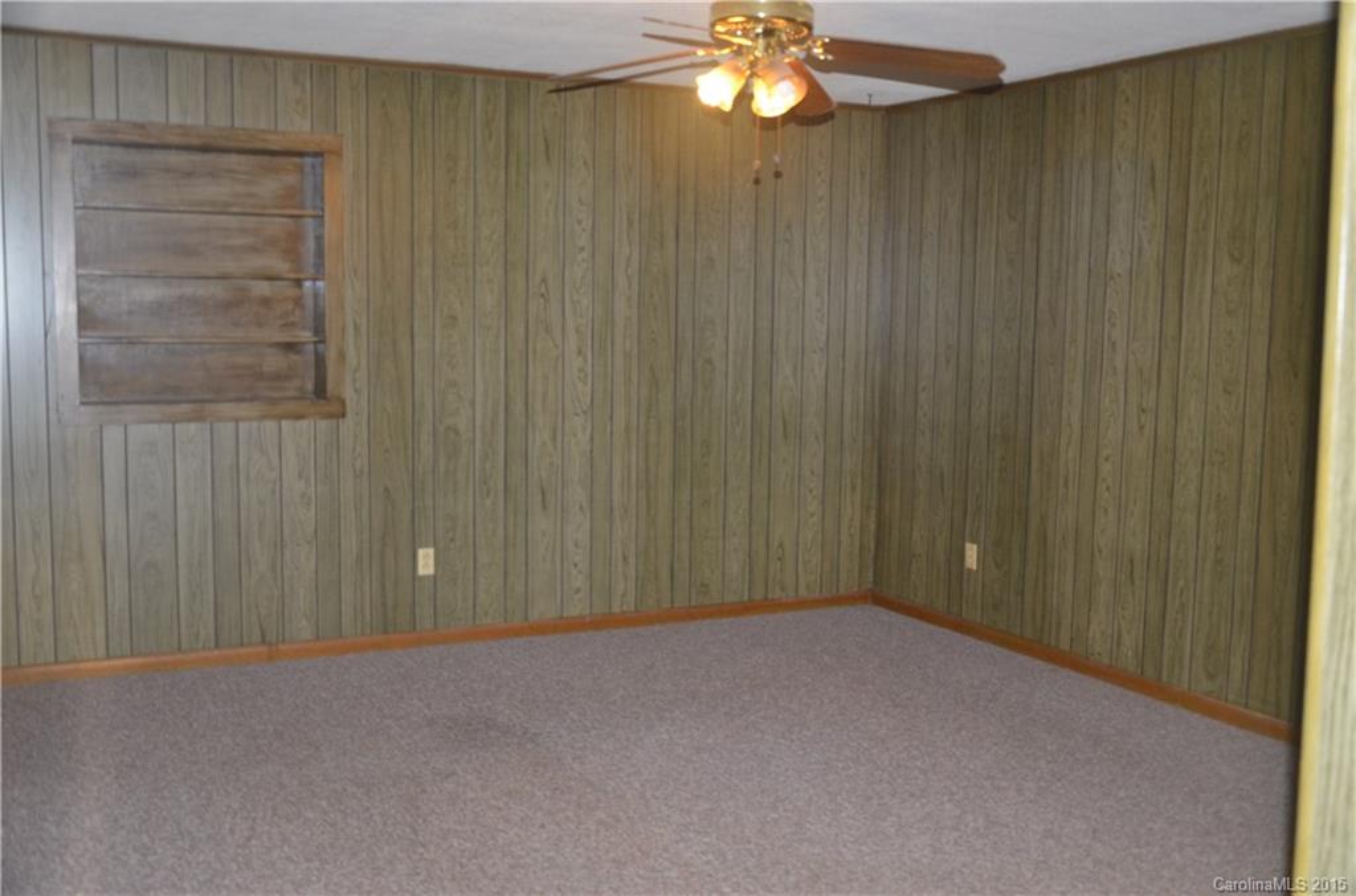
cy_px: 448
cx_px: 678
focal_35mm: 38
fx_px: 1409
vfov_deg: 35.3
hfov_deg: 51.4
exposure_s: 1/60
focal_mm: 25
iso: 800
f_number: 4
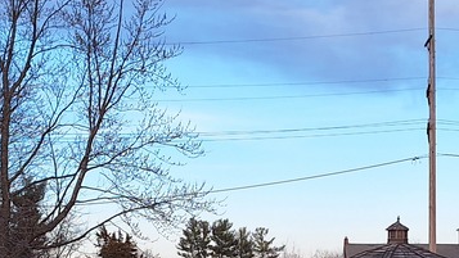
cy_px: 298
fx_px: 1230
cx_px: 253
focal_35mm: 101
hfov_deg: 21.1
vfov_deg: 11.8
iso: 40
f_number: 1.8
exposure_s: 1/391
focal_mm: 5.54
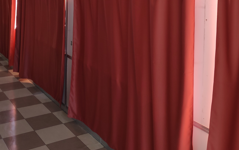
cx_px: 117
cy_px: -9
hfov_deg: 50.4
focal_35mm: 39
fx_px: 254
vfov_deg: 29.9
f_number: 1.9
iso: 224
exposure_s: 1/100
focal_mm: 3.94
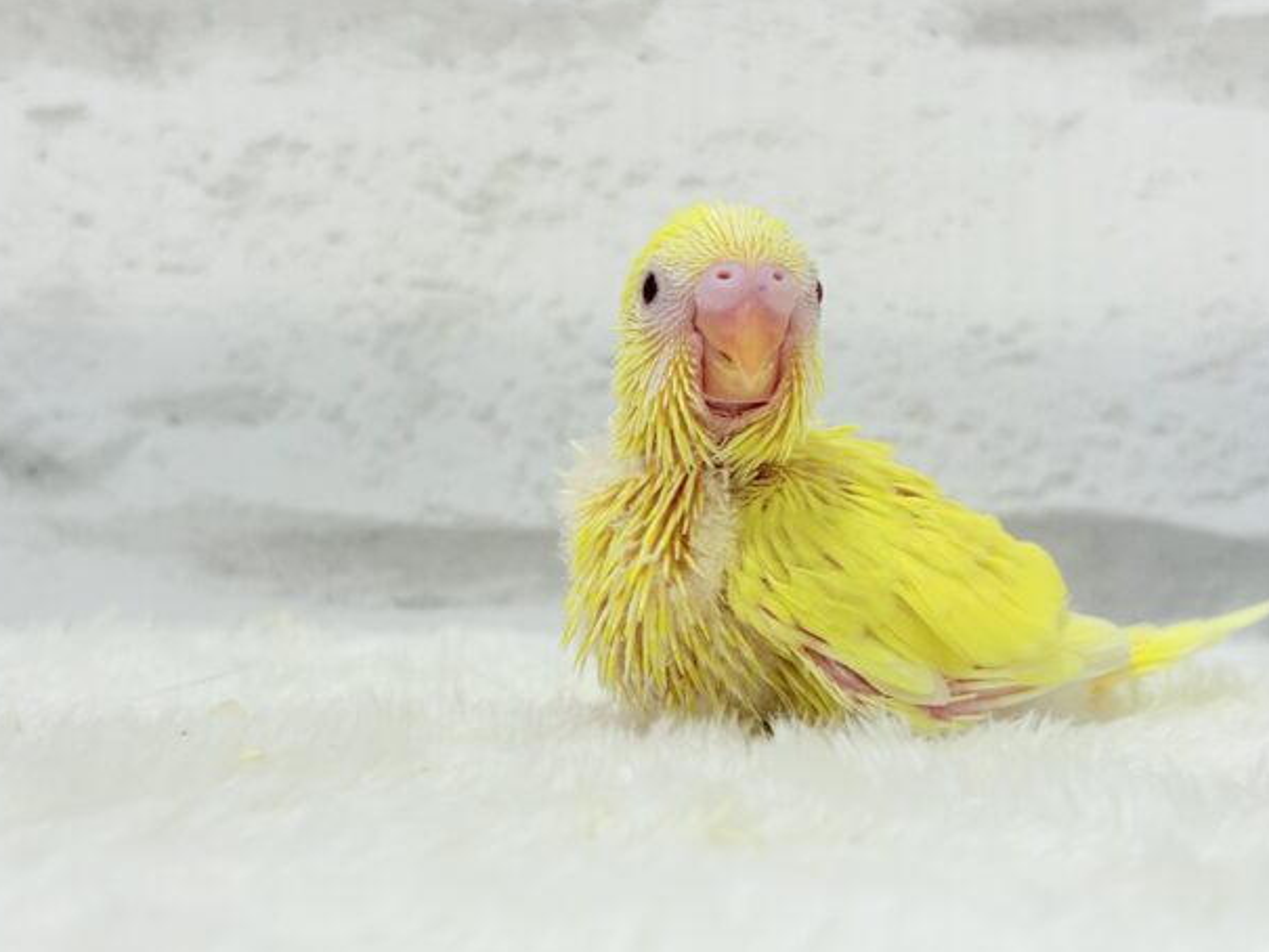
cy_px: 493
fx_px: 2017
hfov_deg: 34.9
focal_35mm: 55
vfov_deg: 26.6
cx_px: 642
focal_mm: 5.96
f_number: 1.6
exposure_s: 1/50
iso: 32
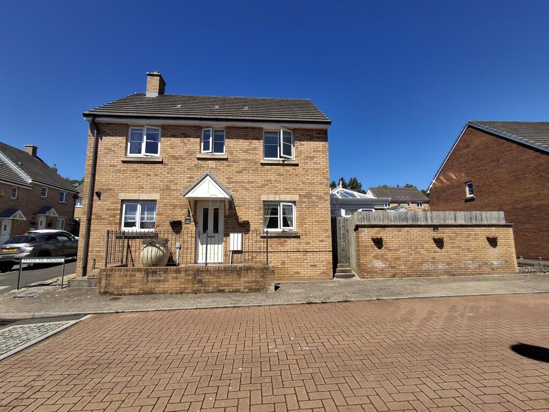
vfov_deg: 78.1
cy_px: 206
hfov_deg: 94.5
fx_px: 254
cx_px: 274
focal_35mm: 16
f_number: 2.2
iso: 40
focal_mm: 1.64
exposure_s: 1/1575
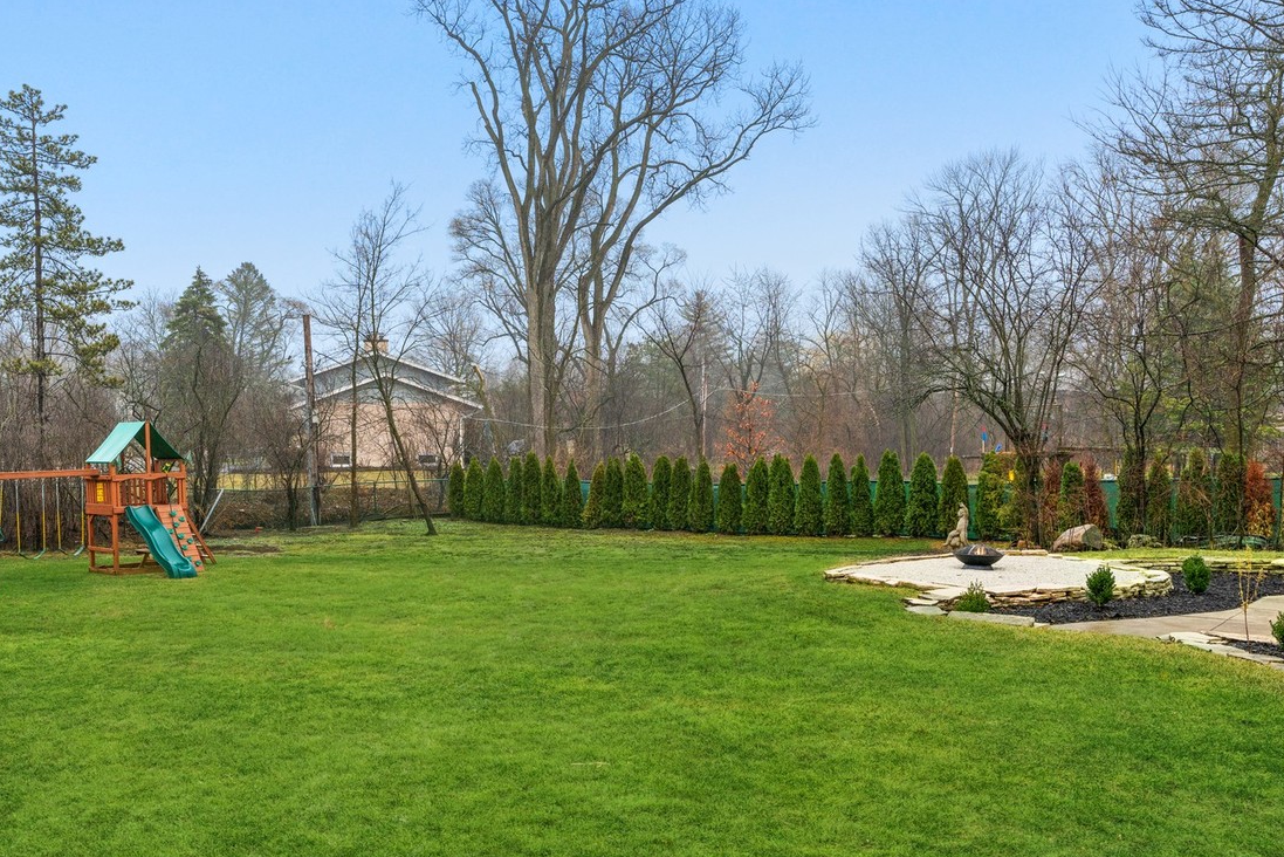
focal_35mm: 31
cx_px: 473
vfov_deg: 42.3
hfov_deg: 59.4
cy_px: 405
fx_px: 1106
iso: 320
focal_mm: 21
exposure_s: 1/125
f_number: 7.1
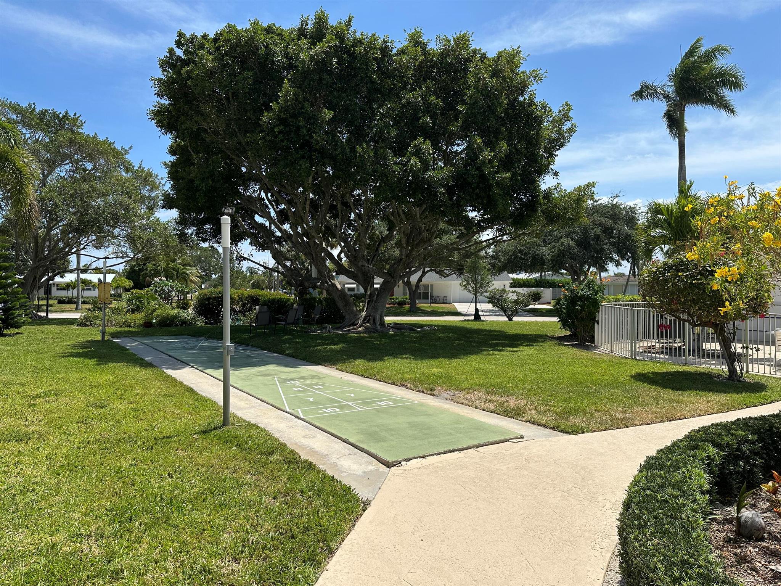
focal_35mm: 24
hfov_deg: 71.6
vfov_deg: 56.8
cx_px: 390
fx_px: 541
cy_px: 293
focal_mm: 6.86
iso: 80
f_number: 1.78
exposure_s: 1/5263
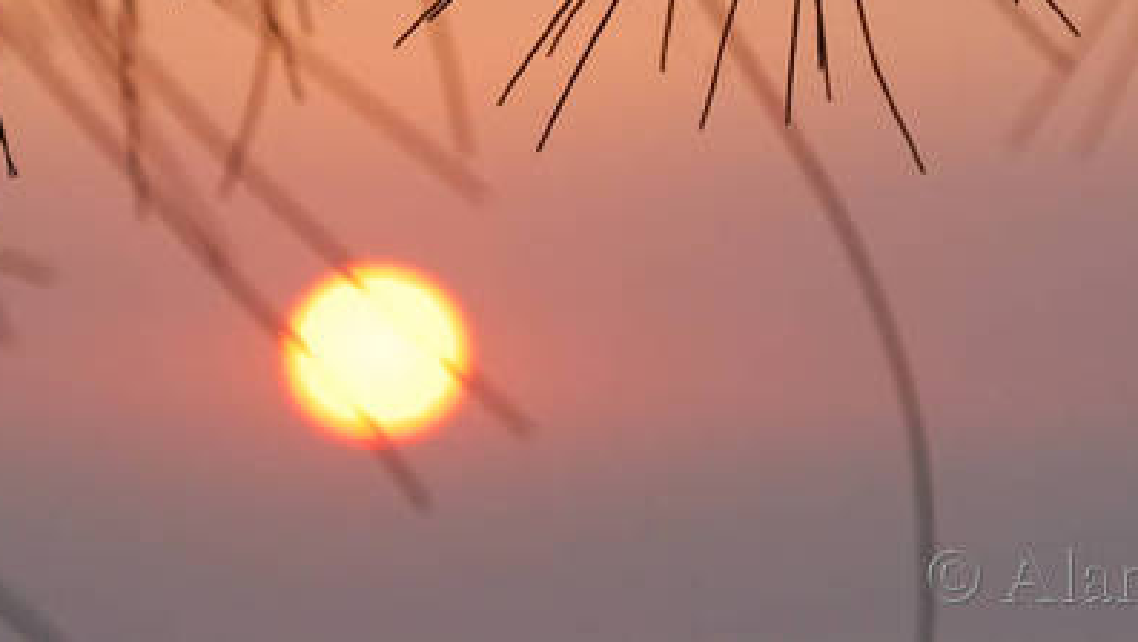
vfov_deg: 2.2
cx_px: 593
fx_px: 16729
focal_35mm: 554
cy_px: -26
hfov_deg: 3.9
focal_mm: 200
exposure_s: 1/250
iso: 800
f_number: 10
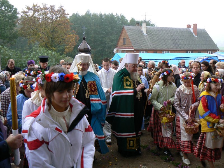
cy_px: 84
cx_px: 112
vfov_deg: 36.0
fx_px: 259
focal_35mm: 40
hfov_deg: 46.8
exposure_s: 1/60
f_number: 2.8
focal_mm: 6.6
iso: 80
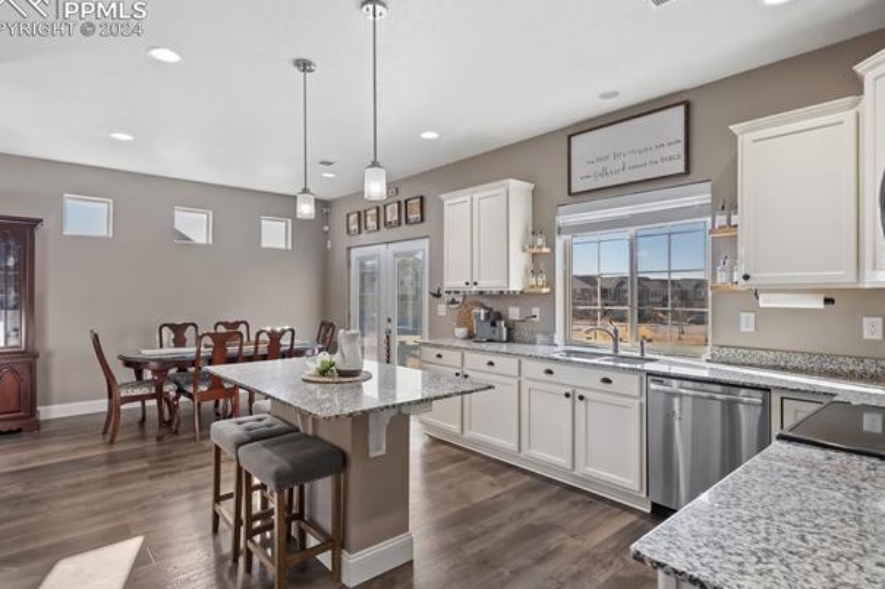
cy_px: 297
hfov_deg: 90.0
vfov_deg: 67.3
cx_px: 432
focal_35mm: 18
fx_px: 442
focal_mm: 17
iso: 2000
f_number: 7.1
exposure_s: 1/100
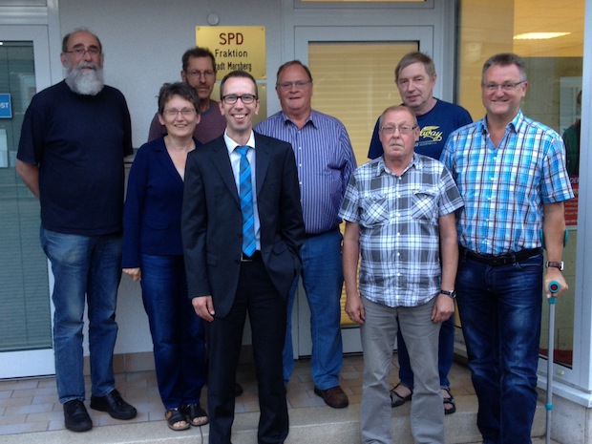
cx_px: 296
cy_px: 222
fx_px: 599
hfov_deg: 52.6
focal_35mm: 35
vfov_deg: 40.7
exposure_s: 1/20
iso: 64
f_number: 2.4
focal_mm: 4.28
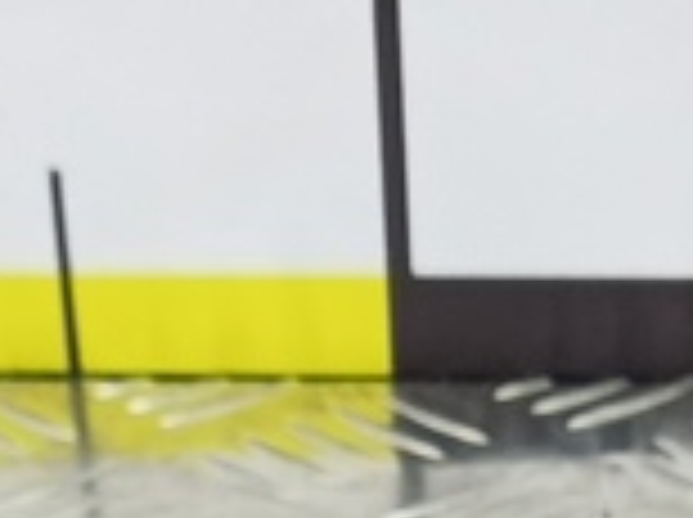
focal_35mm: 153
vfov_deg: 7.9
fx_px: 3058
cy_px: 1721
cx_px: 621
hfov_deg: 12.8
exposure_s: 1/50
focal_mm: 4.11
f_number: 1.6
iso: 149
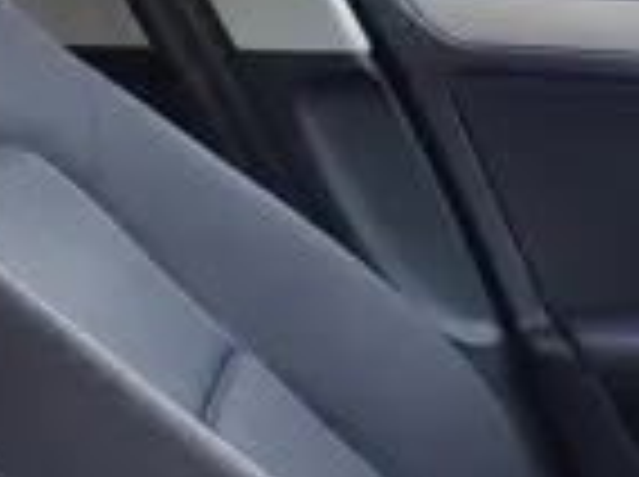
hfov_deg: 15.6
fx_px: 1917
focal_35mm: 104
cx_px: 1228
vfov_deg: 12.8
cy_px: 873
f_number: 1.8
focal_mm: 5.56
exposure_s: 1/50
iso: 283
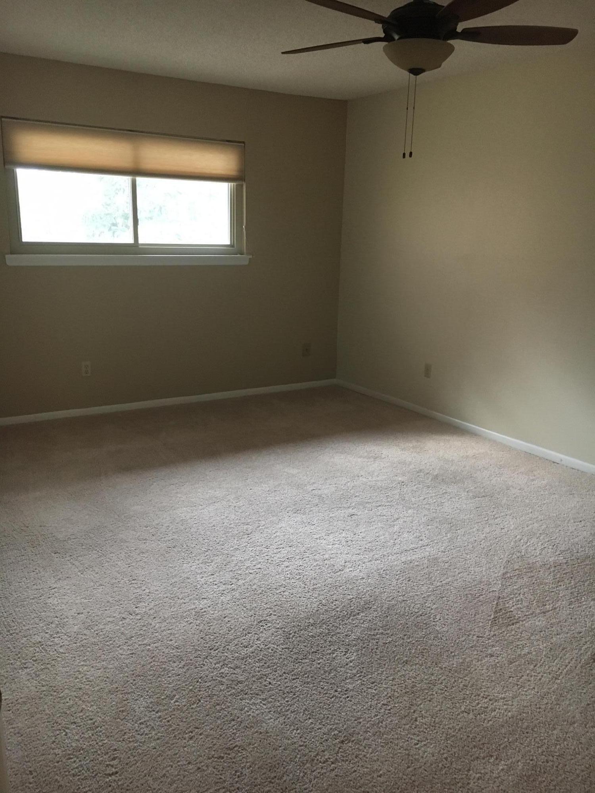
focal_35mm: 29
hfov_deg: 48.2
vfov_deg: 61.7
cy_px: 396
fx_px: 665
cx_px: 298
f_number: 2.2
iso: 160
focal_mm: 4.15
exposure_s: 1/30
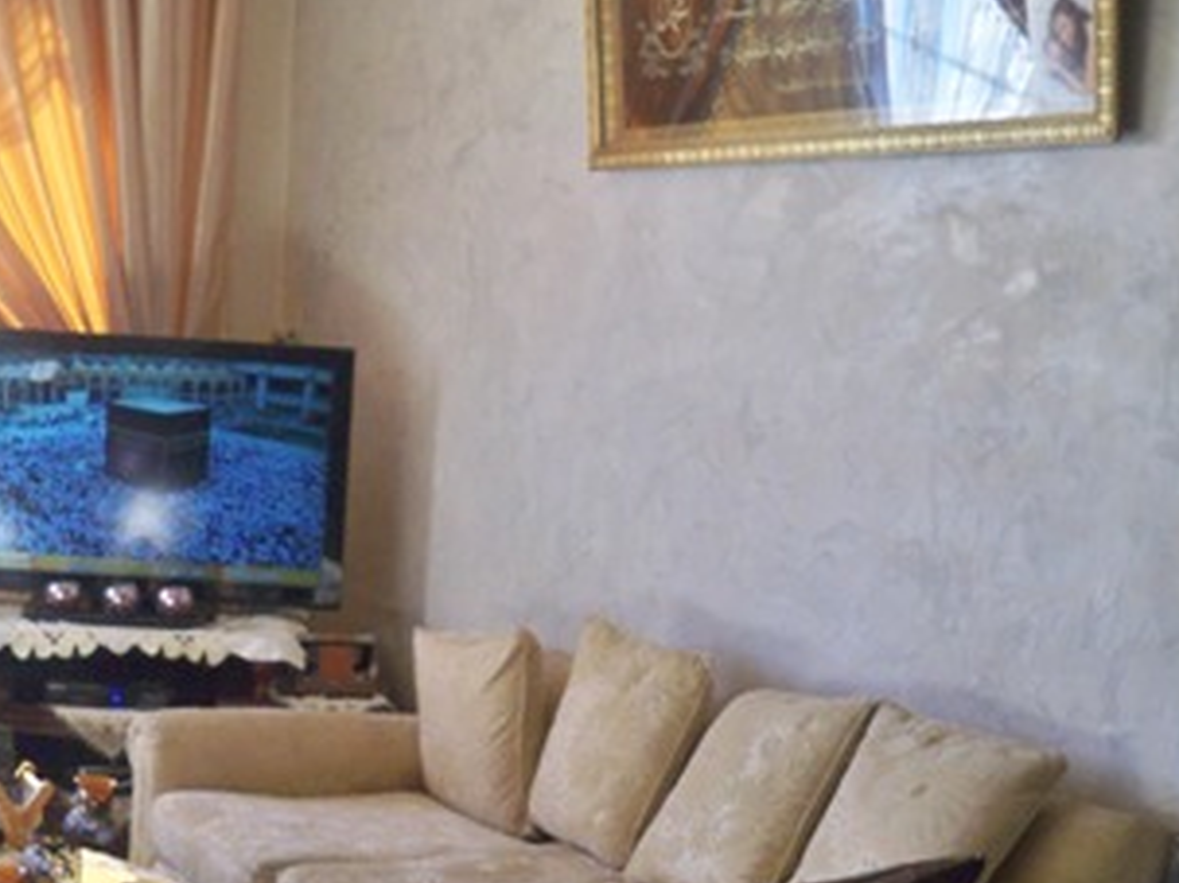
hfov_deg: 26.2
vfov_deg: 19.8
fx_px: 2519
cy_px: 587
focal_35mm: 74
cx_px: 381
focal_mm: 6.3
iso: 160
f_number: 3.1
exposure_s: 1/60
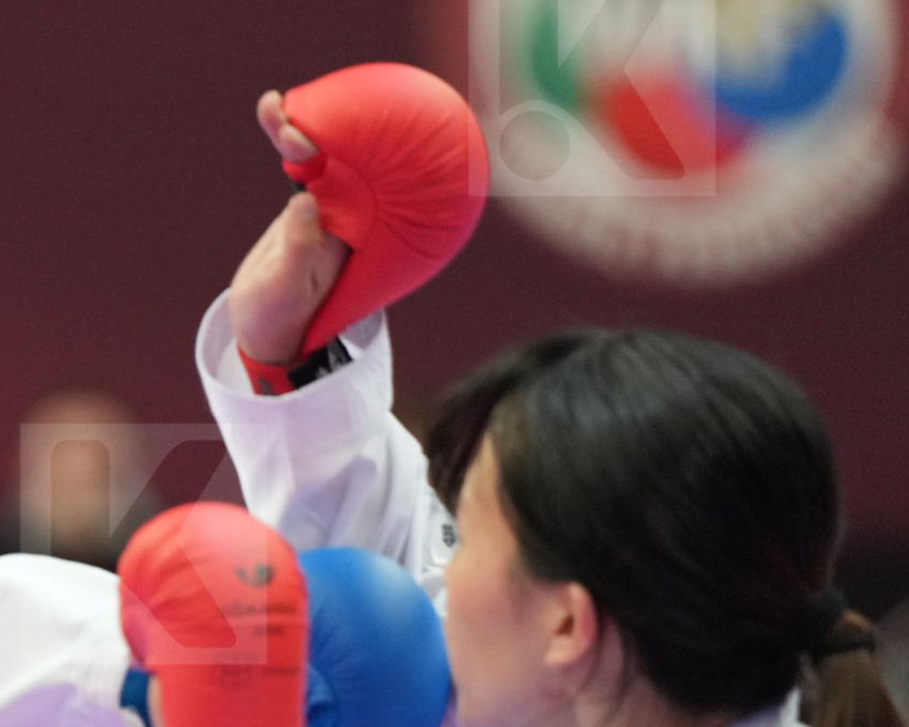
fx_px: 13235
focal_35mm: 492
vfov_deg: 3.1
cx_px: -304
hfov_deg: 3.9
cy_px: 545
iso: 2000
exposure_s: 1/1000
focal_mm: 176
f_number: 2.8
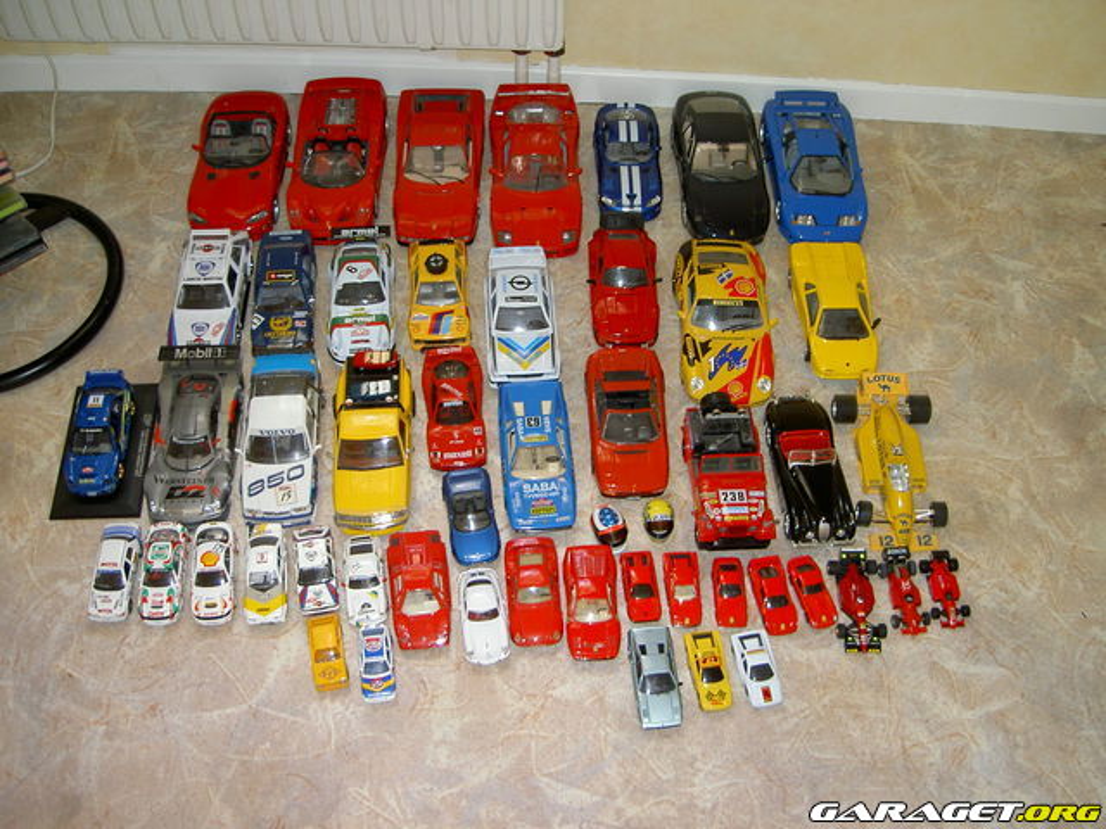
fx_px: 1246
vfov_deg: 36.8
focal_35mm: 39
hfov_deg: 47.9
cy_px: 414
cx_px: 553
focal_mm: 8
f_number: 2.8
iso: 100
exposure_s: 1/59.5
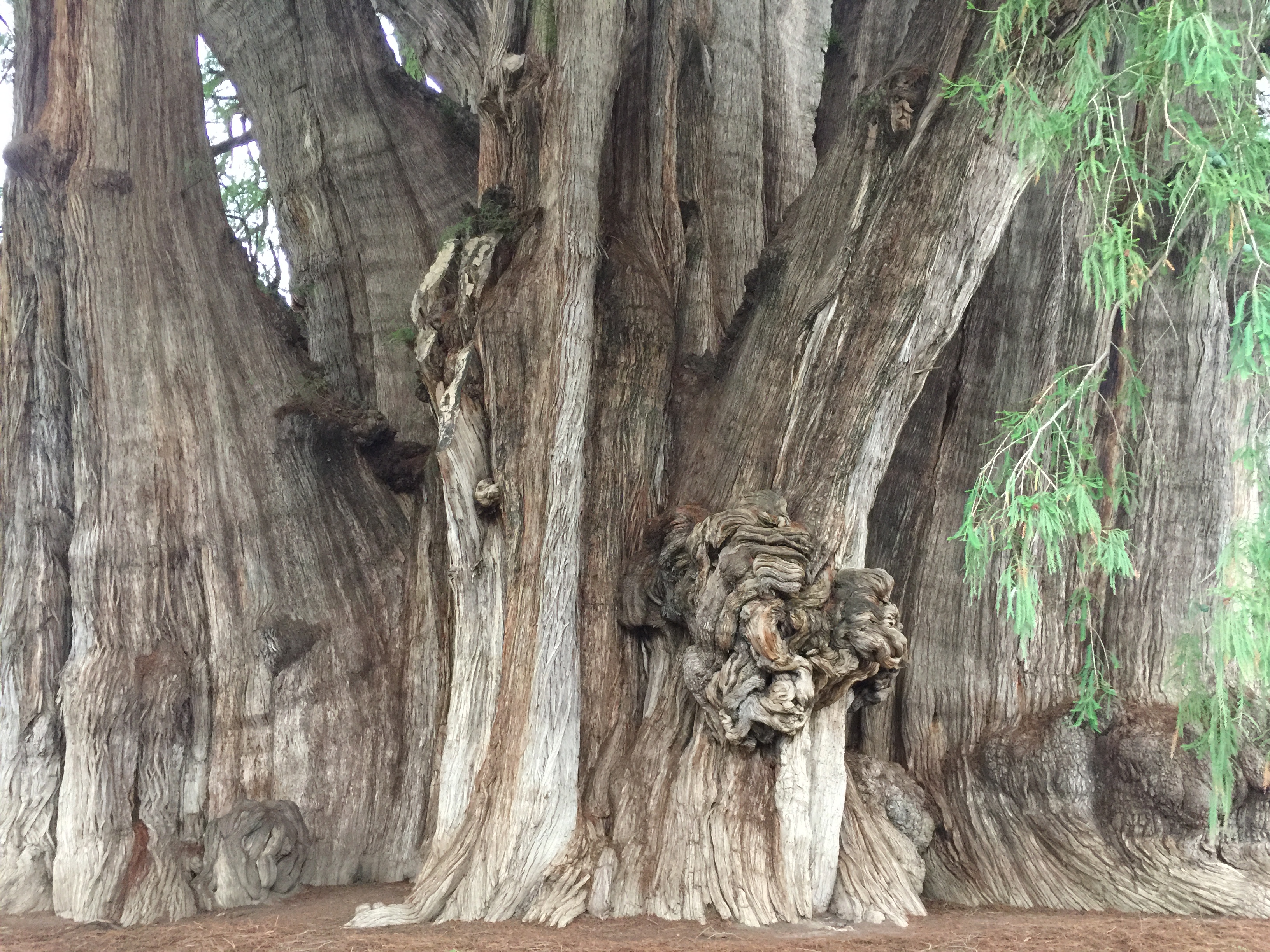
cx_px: 635
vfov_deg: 48.2
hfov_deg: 61.7
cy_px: 476
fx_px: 1064
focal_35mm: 29
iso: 125
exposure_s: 1/15
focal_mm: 4.15
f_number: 2.2
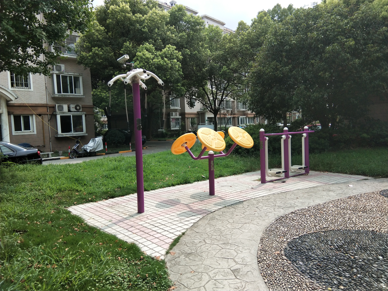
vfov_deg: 45.4
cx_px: 194
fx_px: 347
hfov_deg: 58.4
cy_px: 146
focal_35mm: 31
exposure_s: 1/570
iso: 50
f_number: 2.2
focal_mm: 3.69
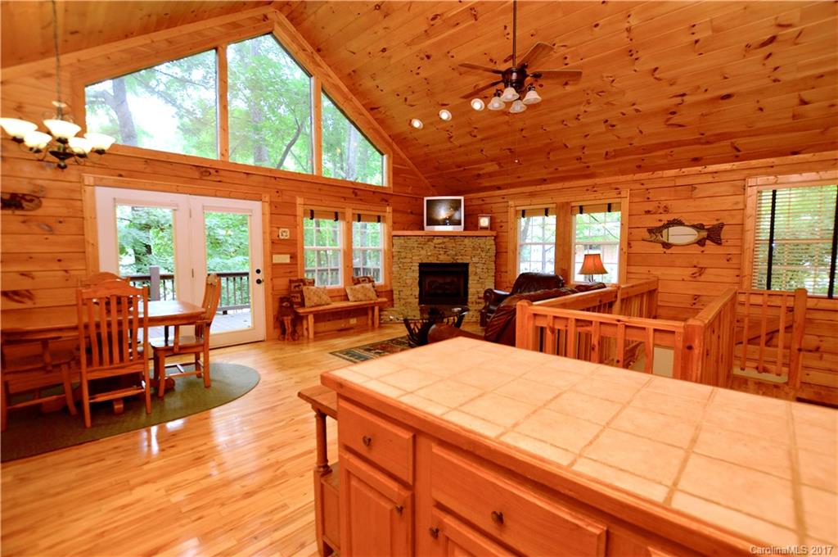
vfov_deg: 77.2
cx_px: 419
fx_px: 349
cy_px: 278
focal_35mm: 15
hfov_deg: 100.5
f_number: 5
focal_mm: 10
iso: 360
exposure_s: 1/60
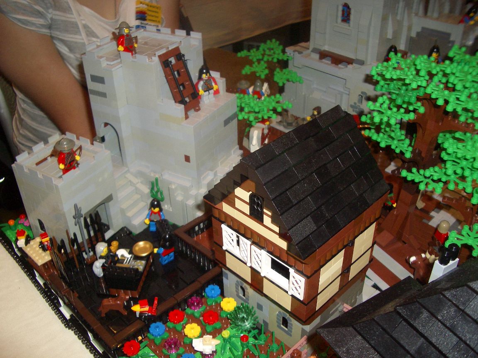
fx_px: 483
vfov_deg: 40.7
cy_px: 179
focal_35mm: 35
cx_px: 239
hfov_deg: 52.6
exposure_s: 1/60
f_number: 2.6
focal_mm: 5.8
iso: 100
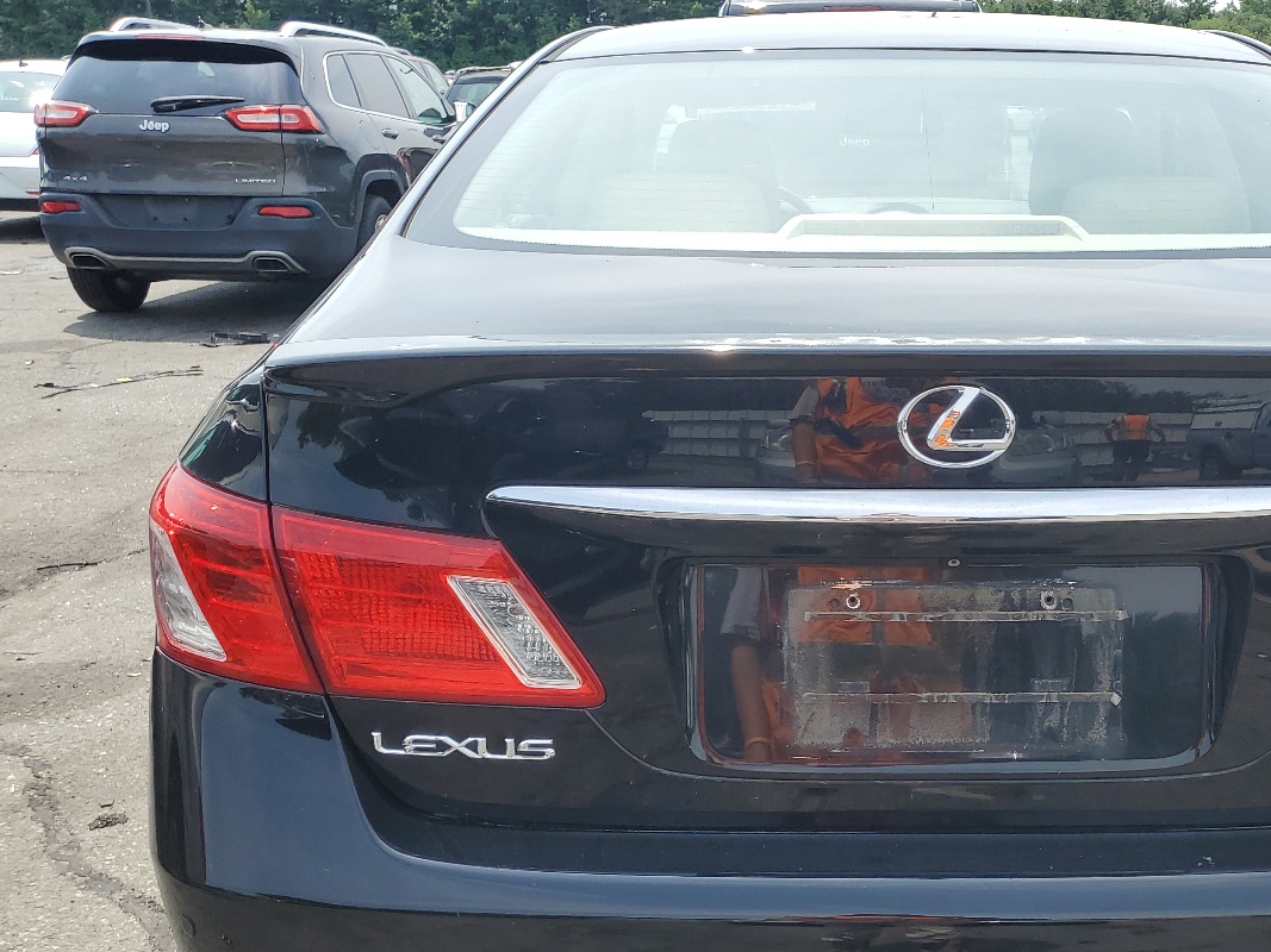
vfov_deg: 36.4
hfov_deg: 46.8
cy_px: 646
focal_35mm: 39
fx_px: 1432
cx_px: 886
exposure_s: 1/2000
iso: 50
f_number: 1.5
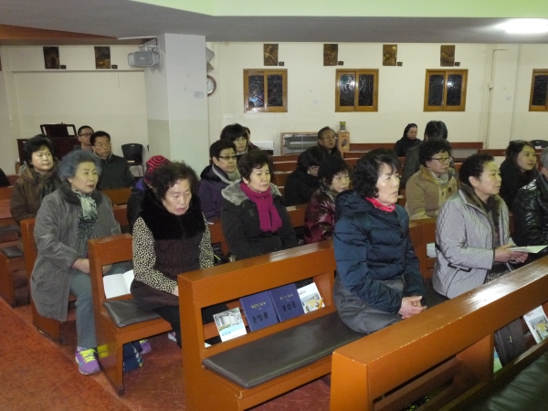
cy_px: 206
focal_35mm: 28
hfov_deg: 63.4
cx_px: 274
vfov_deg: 49.7
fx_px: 443
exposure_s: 1/25
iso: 1600
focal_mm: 14
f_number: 9
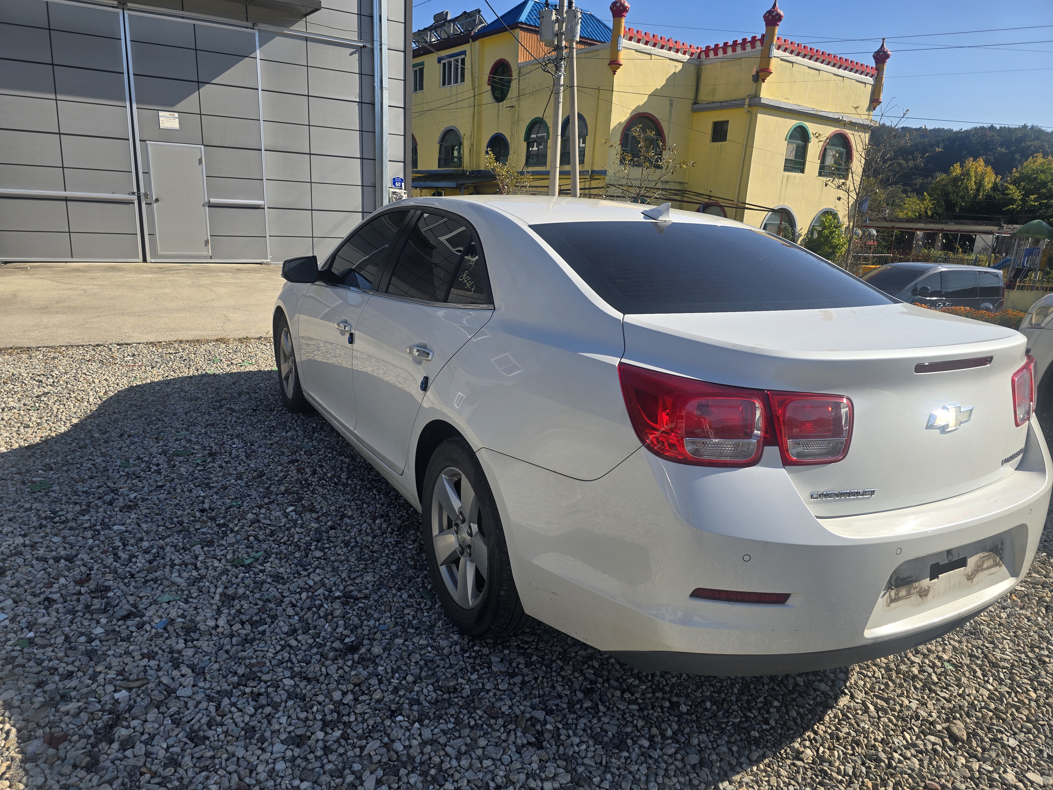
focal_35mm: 23
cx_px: 526
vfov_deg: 58.9
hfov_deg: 73.9
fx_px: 700
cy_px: 395
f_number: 1.7
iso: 12
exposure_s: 1/734
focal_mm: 6.3
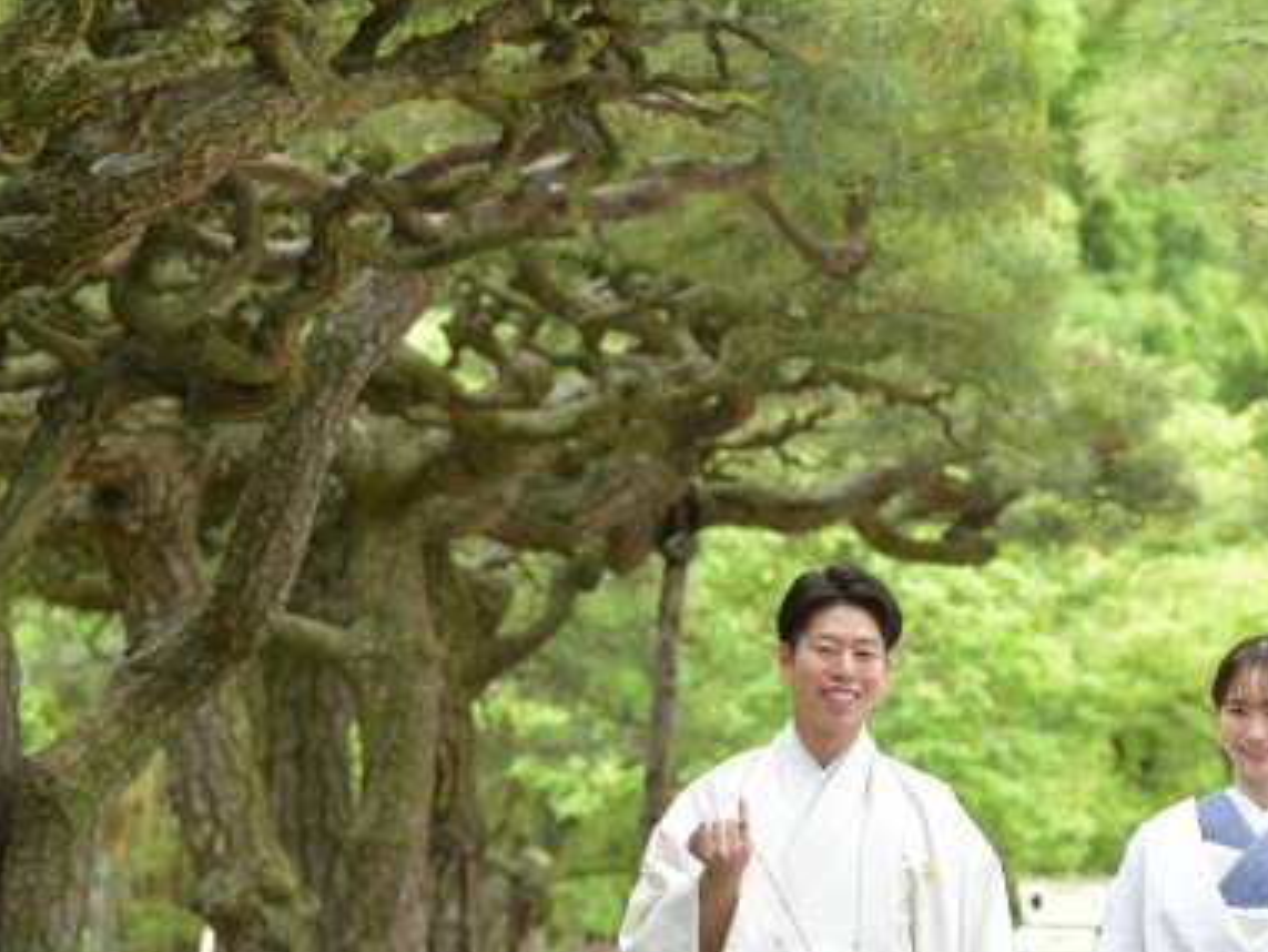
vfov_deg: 7.0
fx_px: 7768
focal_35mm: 212
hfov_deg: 9.3
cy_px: 880
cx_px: 1142
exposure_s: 1/200
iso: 500
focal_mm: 105
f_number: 4.5
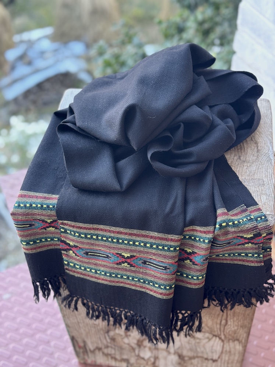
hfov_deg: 30.3
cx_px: 138
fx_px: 508
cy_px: 184
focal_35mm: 48
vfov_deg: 39.7
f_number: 1.78
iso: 100
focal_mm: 6.76
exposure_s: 1/65
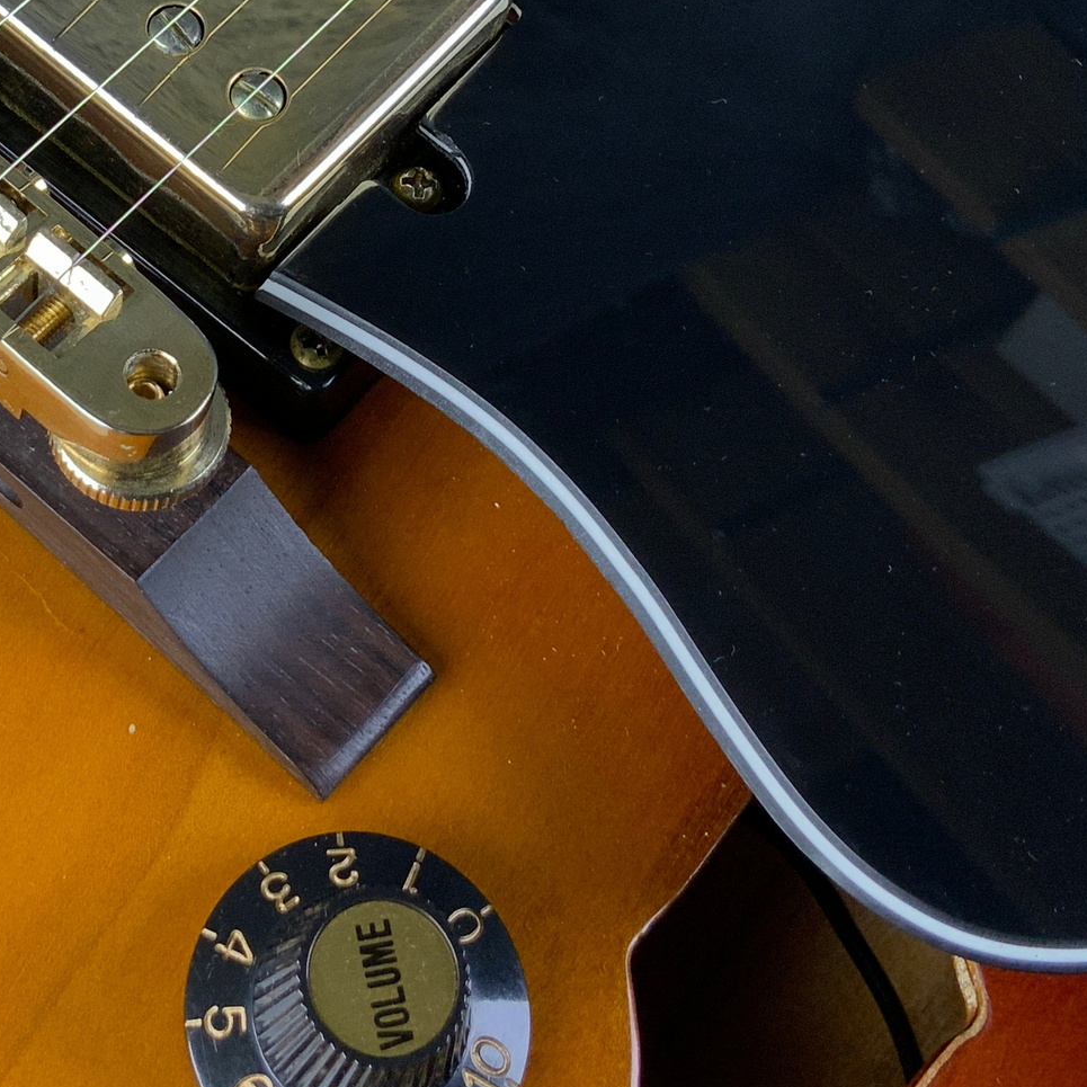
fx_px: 2416
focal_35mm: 68
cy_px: 158
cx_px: 271
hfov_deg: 25.1
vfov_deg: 24.8
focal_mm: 3
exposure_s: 1/60
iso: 64
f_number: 1.8
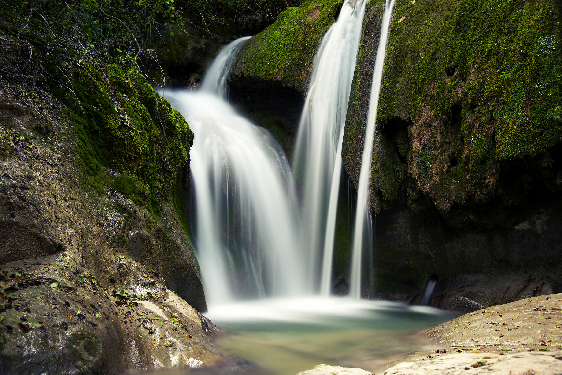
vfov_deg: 30.5
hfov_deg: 44.5
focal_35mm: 44
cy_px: 188
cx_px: 281
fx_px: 687
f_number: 5
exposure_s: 60
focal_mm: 44
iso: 200
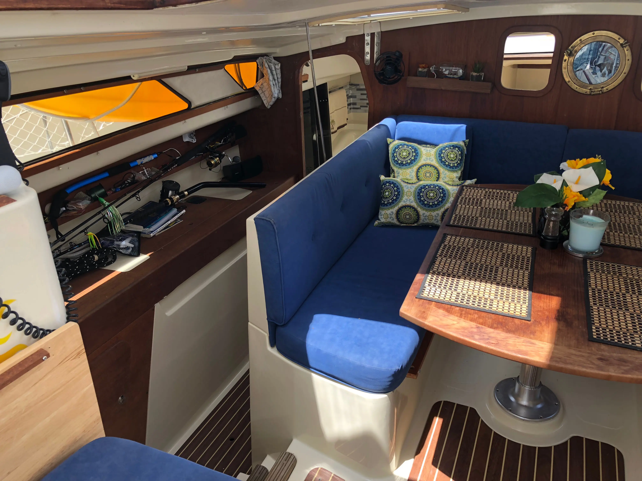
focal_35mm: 28
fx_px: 519
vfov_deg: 49.7
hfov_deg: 63.4
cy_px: 240
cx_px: 321
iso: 20
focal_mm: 3.99
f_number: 1.8
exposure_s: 1/148
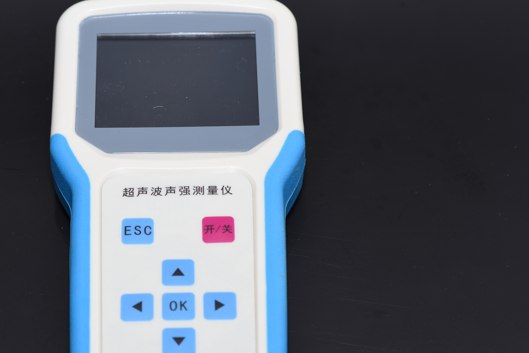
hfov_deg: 19.6
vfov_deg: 13.2
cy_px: 210
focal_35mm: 104
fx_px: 1528
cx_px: 188
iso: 100
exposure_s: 1/250
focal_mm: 50
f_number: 5
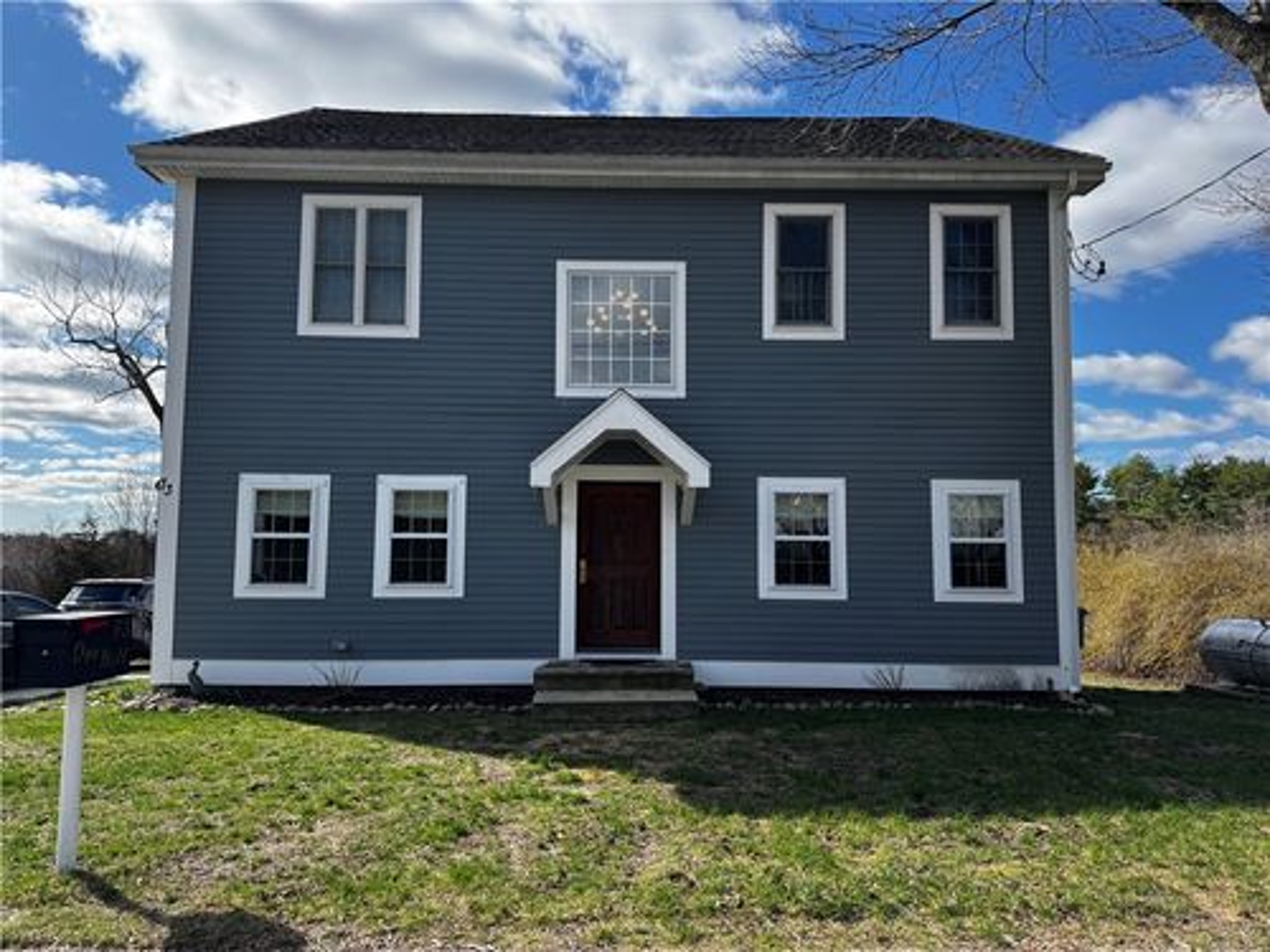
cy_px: 476
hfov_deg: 71.6
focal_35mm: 24
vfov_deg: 56.8
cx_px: 635
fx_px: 881
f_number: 1.78
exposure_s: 1/1980
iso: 80
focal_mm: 6.76
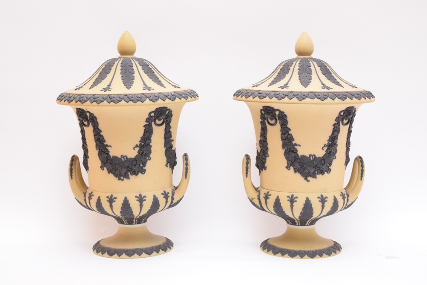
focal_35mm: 72
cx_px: 214
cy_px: 142
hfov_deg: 28.1
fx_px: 854
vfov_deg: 18.9
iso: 1100
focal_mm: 48
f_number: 5.3
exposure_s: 1/60
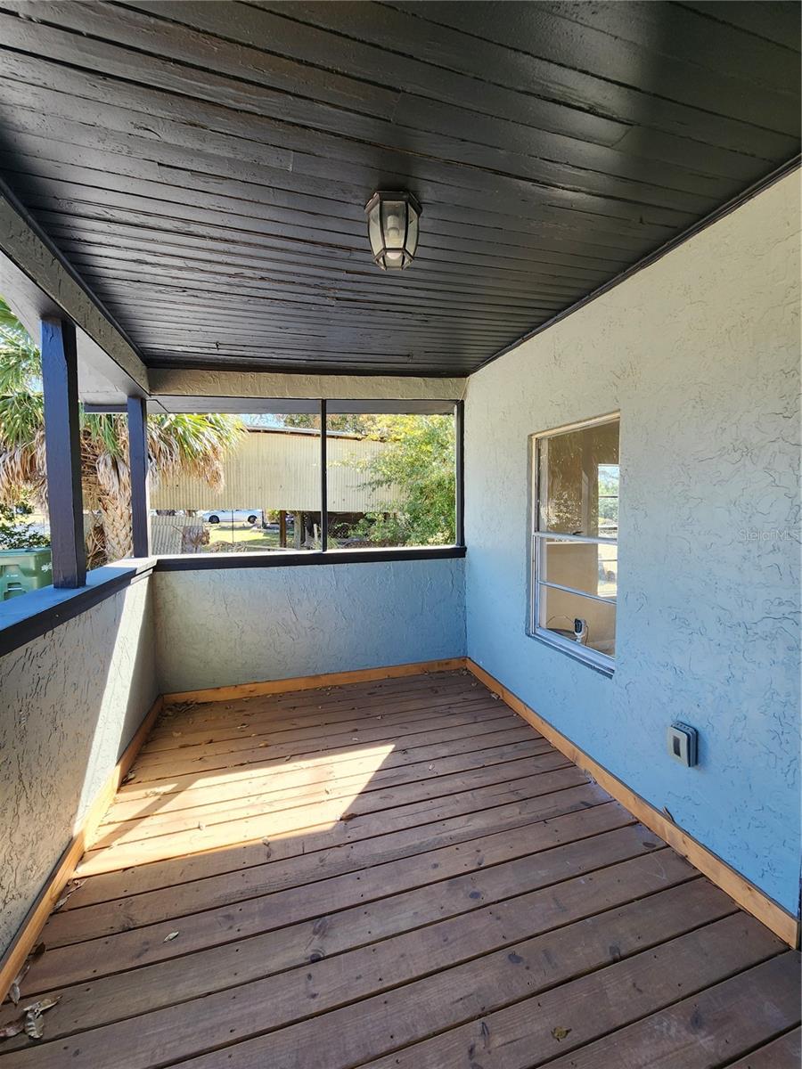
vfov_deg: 106.2
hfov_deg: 89.9
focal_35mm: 13
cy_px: 534
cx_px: 401
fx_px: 402
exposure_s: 1/124
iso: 50
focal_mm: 2.2
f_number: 2.2
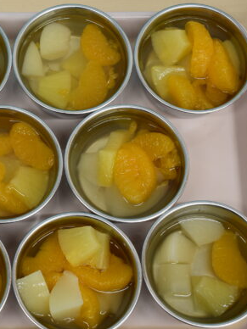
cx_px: -12
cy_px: 141
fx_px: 923
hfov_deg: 14.9
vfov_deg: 20.2
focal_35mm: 97
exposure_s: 1/100
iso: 400
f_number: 5
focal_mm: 34
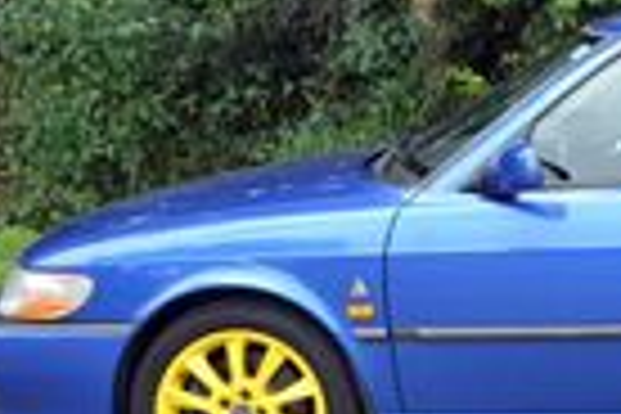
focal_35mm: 104
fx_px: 1794
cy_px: 115
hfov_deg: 18.4
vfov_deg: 13.1
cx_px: 796
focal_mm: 24
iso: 220
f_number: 5.6
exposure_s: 1/125
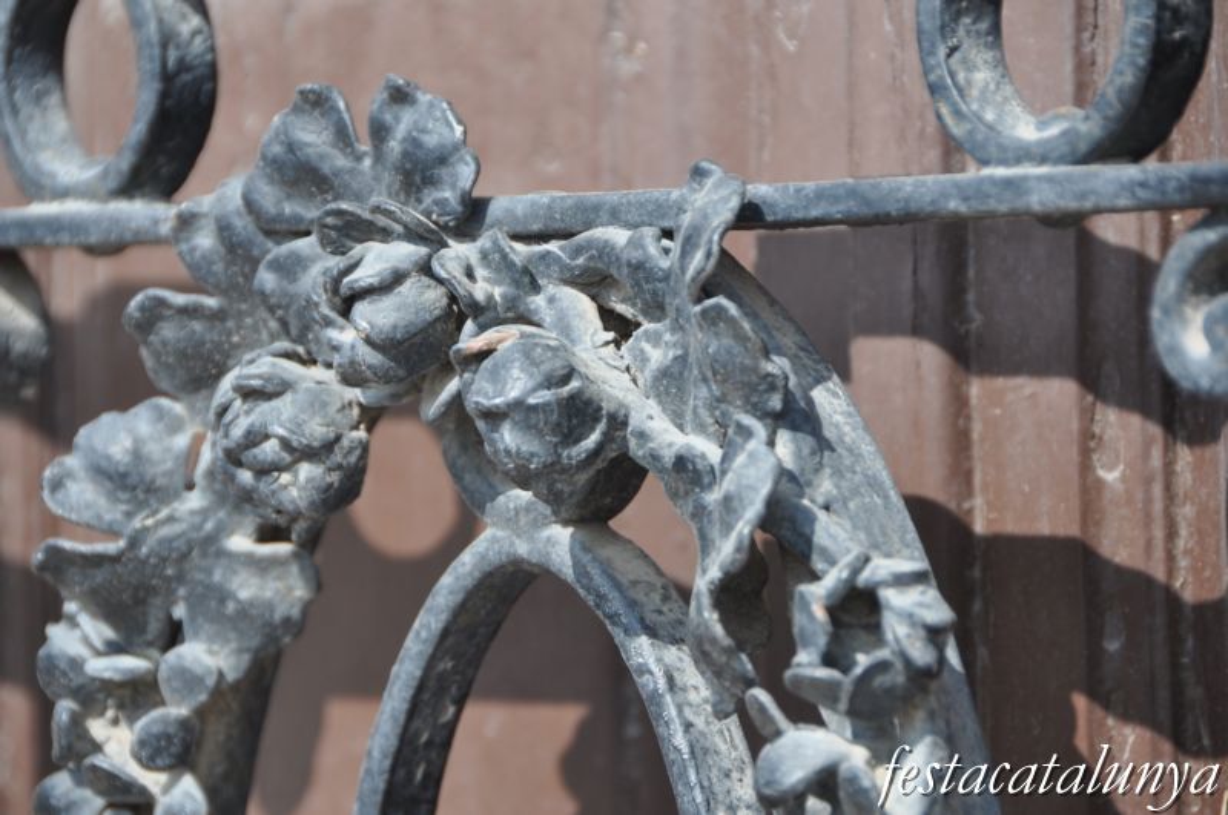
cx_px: 614
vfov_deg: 4.6
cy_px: 408
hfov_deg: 6.9
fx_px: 10219
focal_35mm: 300
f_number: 5.6
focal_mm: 200
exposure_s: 1/500
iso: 280
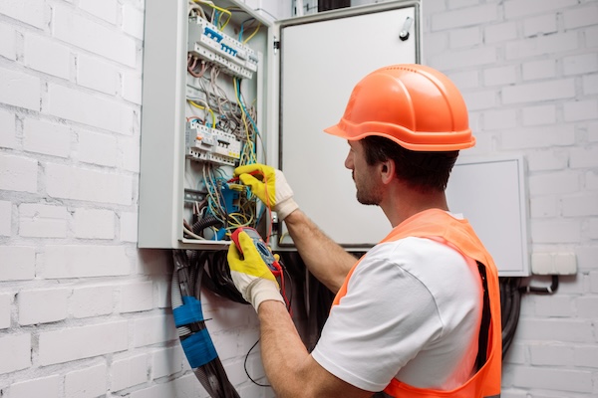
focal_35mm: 35
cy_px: 199
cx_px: 299
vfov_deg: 37.9
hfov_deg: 54.4
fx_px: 581
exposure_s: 1/200
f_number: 4.5
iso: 250
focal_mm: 35
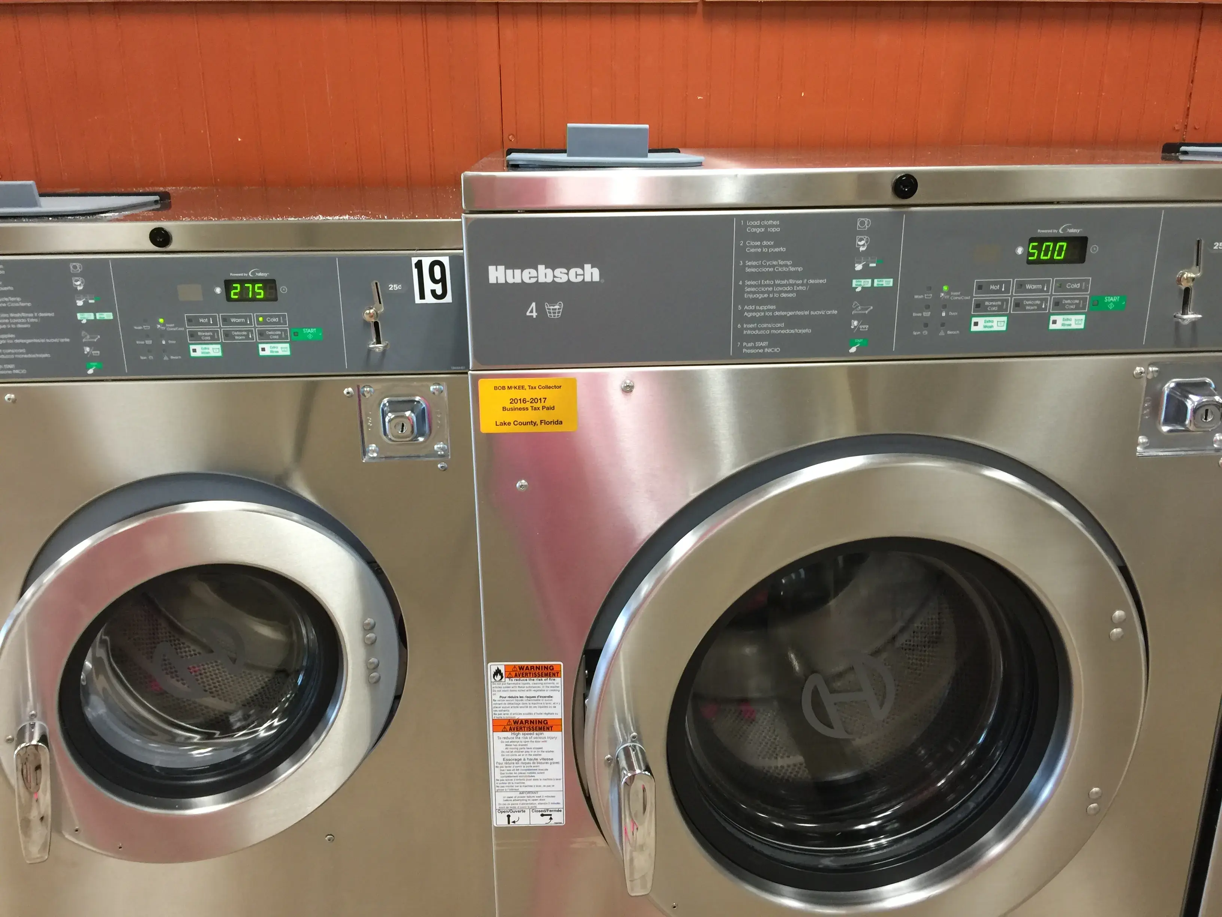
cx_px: 611
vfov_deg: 48.2
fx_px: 1024
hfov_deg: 61.7
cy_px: 458
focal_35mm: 29
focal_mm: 4.15
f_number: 2.2
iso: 50
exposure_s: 1/15
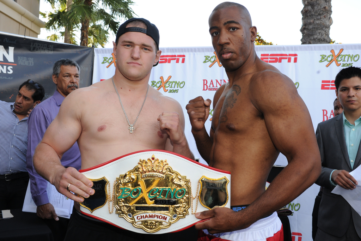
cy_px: 120
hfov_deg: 65.5
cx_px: 180
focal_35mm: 28
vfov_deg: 46.4
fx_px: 281
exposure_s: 1/200
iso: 800
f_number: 7.1
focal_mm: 28
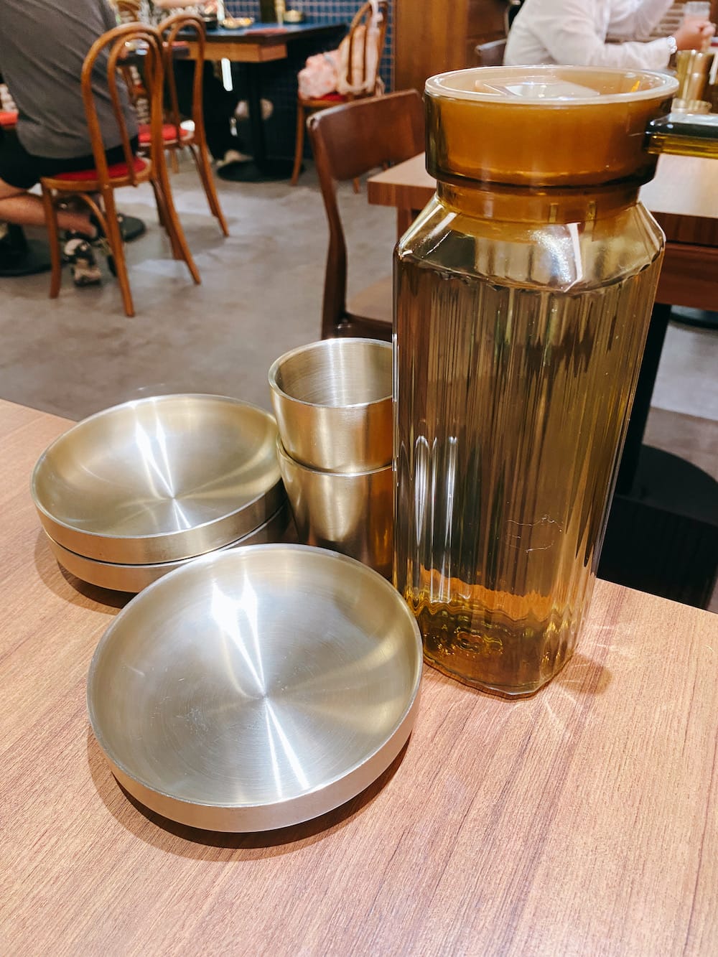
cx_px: 359
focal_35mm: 26
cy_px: 478
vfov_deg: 67.3
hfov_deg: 53.1
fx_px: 719
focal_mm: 4.25
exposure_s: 1/60
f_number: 1.8
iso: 200
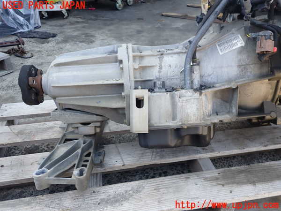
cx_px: 140
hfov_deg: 60.0
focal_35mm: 30
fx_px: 244
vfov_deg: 46.8
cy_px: 106
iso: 100
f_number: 2.3
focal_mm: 5.4
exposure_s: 1/160
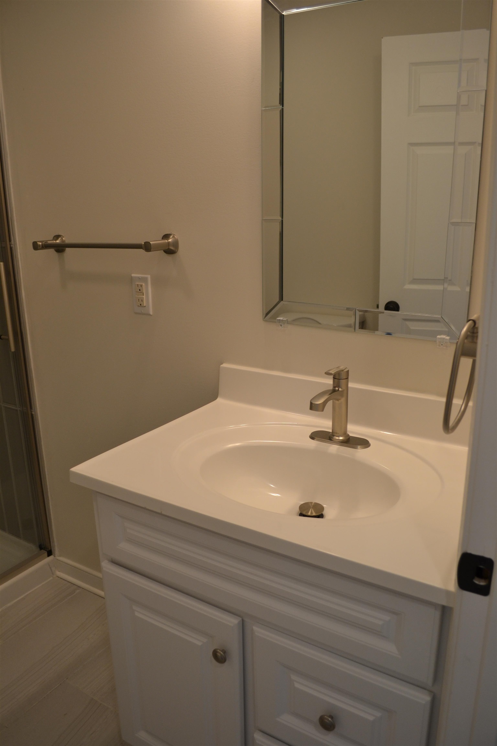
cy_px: 373
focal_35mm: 27
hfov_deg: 47.9
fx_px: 559
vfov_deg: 67.4
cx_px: 248
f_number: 4.5
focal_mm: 18
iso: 400
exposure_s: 1/80
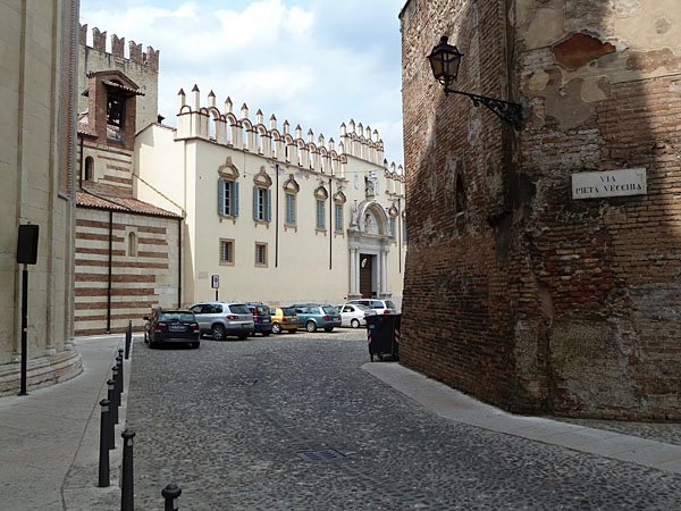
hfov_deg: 56.8
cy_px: 256
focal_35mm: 32
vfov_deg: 44.2
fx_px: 630
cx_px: 340
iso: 80
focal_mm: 5.3
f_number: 4
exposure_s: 1/500
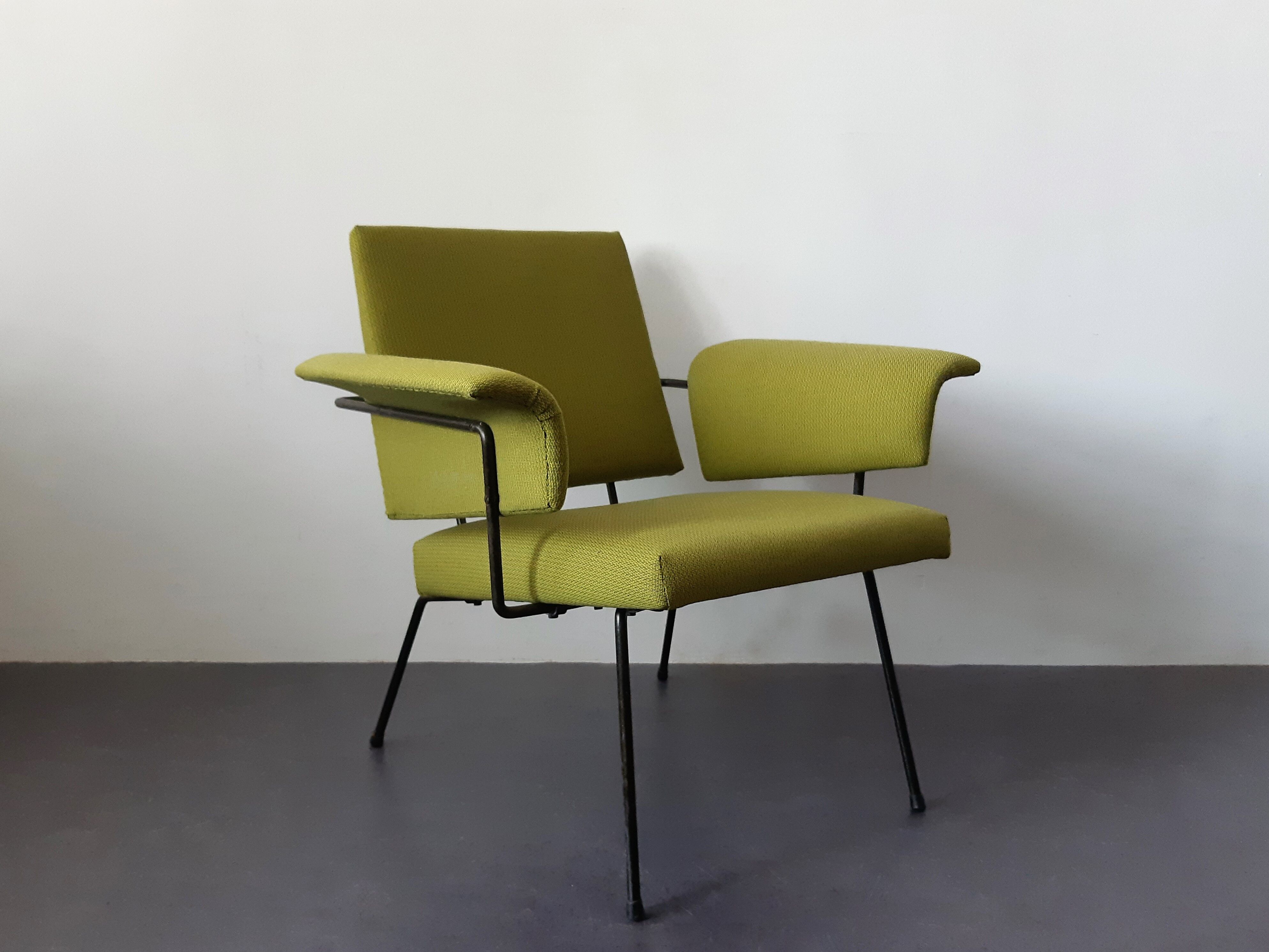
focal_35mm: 26
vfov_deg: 53.1
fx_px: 953
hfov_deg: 67.3
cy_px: 476
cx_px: 634
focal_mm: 3.93
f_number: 1.7
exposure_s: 1/50
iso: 200
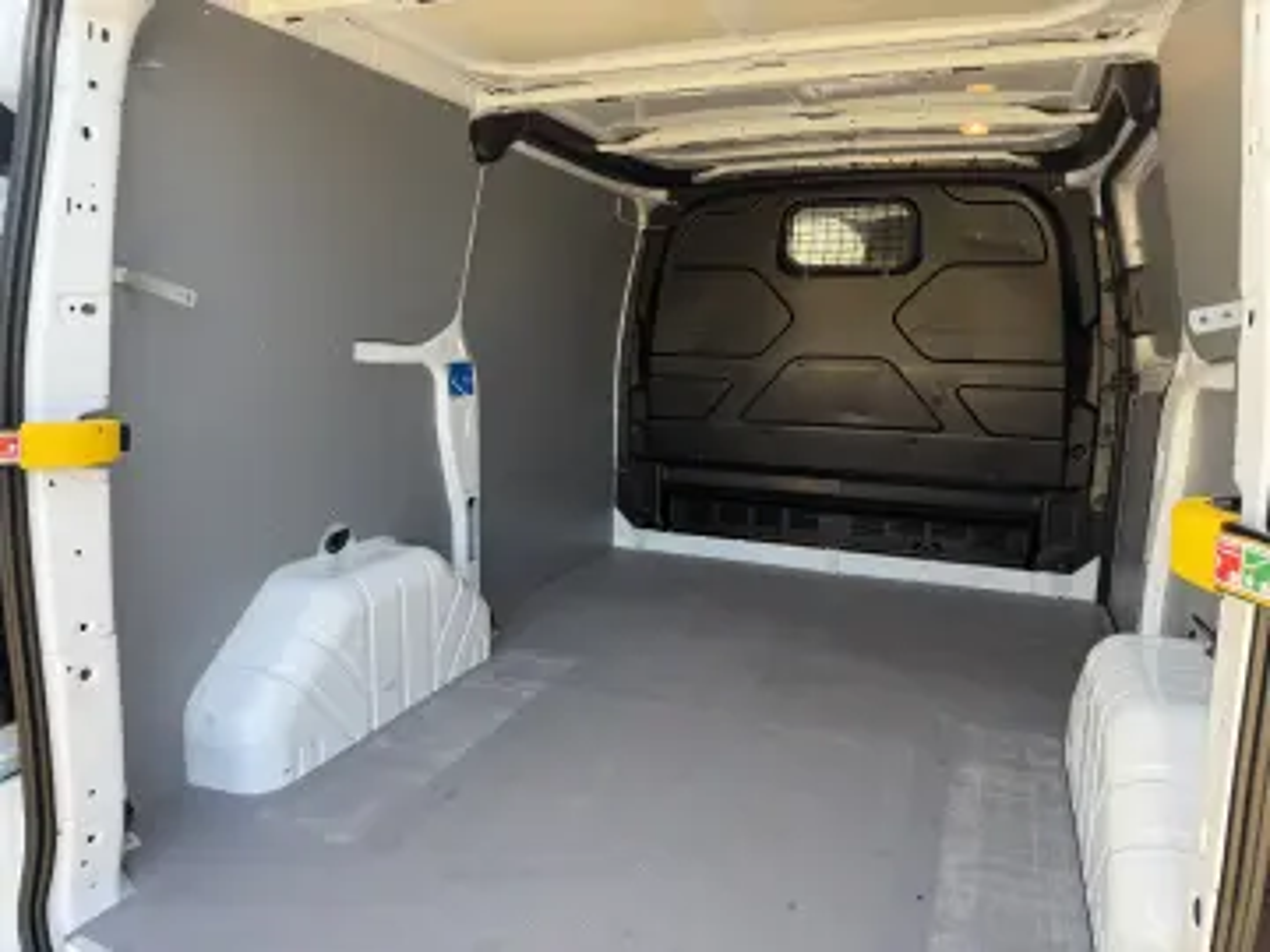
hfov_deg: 71.6
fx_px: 881
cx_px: 635
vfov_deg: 56.8
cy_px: 476
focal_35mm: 24
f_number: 1.78
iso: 80
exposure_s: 1/183
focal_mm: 6.76
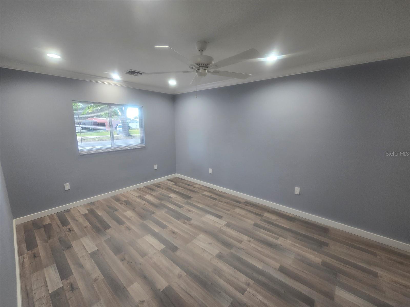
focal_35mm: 13
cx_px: 205
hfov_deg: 106.2
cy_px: 154
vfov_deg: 89.9
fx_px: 154
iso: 125
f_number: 2.2
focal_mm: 2.2
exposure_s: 1/60
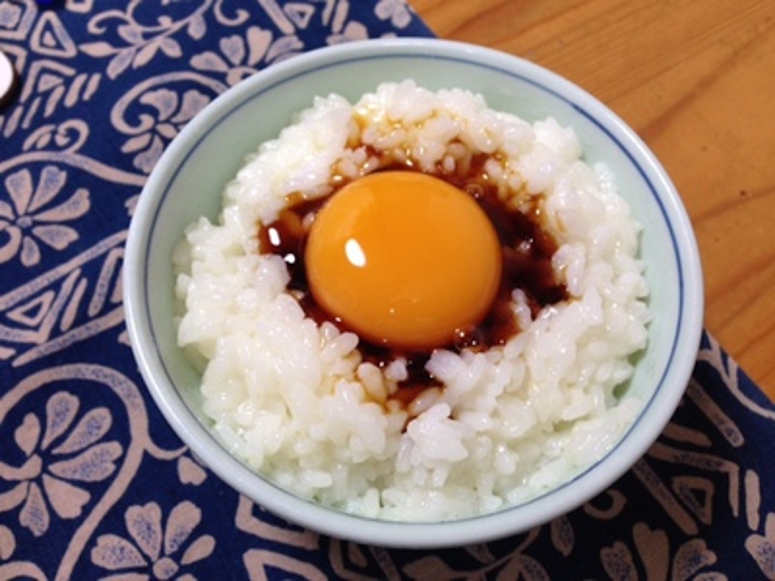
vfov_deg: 42.9
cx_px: 388
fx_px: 739
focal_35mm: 33
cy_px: 290
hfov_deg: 55.4
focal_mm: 4.12
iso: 64
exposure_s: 1/20
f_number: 2.4
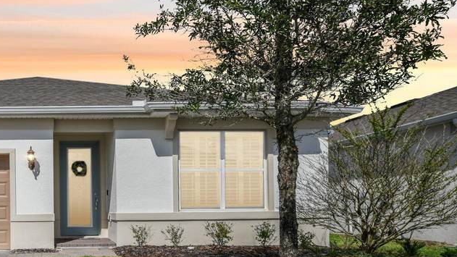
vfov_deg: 34.5
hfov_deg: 49.1
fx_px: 412
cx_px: 14
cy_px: 162
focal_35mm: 34
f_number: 8
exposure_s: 1/1600
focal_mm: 16
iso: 400
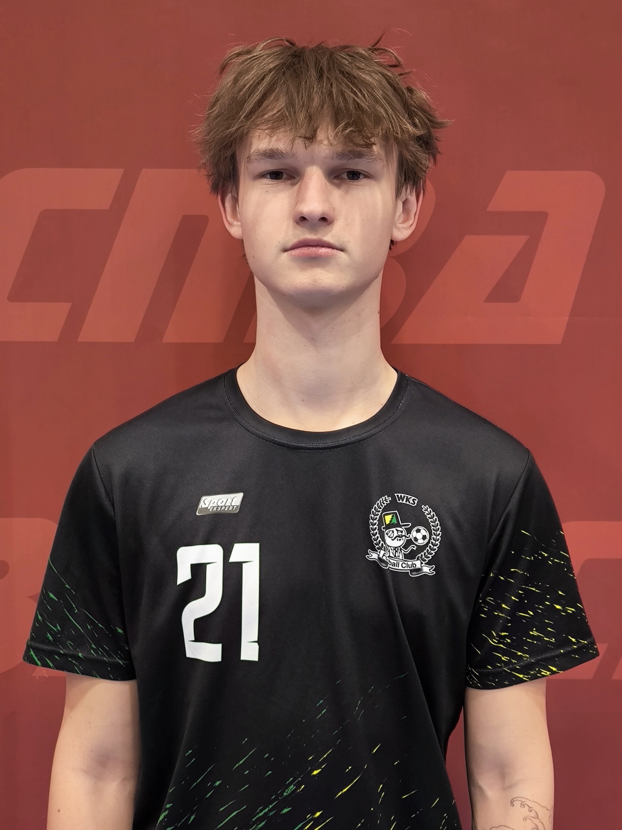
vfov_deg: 63.4
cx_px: 311
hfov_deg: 49.7
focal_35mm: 28
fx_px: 671
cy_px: 415
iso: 250
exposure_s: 1/50
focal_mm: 6.92
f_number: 1.9
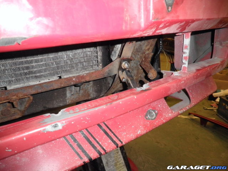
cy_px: 86
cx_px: 114
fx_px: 171
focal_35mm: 26
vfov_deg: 53.1
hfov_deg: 67.3
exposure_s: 1/30
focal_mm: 4.65
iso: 160
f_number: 2.6
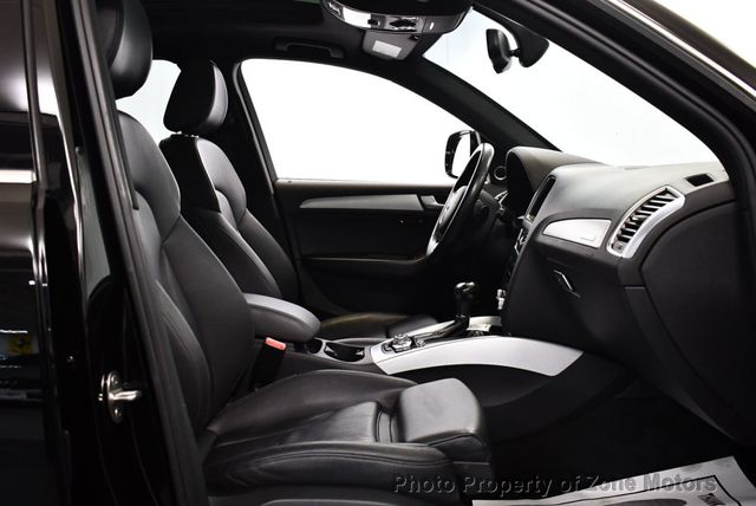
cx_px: 378
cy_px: 253
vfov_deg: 36.9
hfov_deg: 53.1
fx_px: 757
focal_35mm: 36
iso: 1250
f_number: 3.5
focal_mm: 18
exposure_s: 1/125
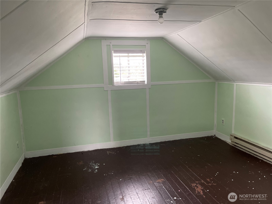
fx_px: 204
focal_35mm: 26
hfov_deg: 67.3
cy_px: 102
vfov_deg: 53.1
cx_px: 136
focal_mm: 5.1
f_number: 1.6
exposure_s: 1/58
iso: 500
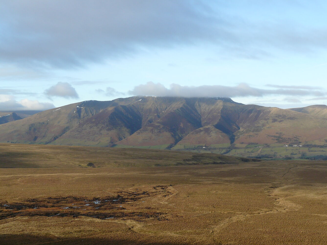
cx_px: 176
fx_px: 510
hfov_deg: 35.5
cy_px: 131
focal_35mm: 54
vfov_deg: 27.0
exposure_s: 1/200
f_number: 5
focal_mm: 8.3
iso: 100
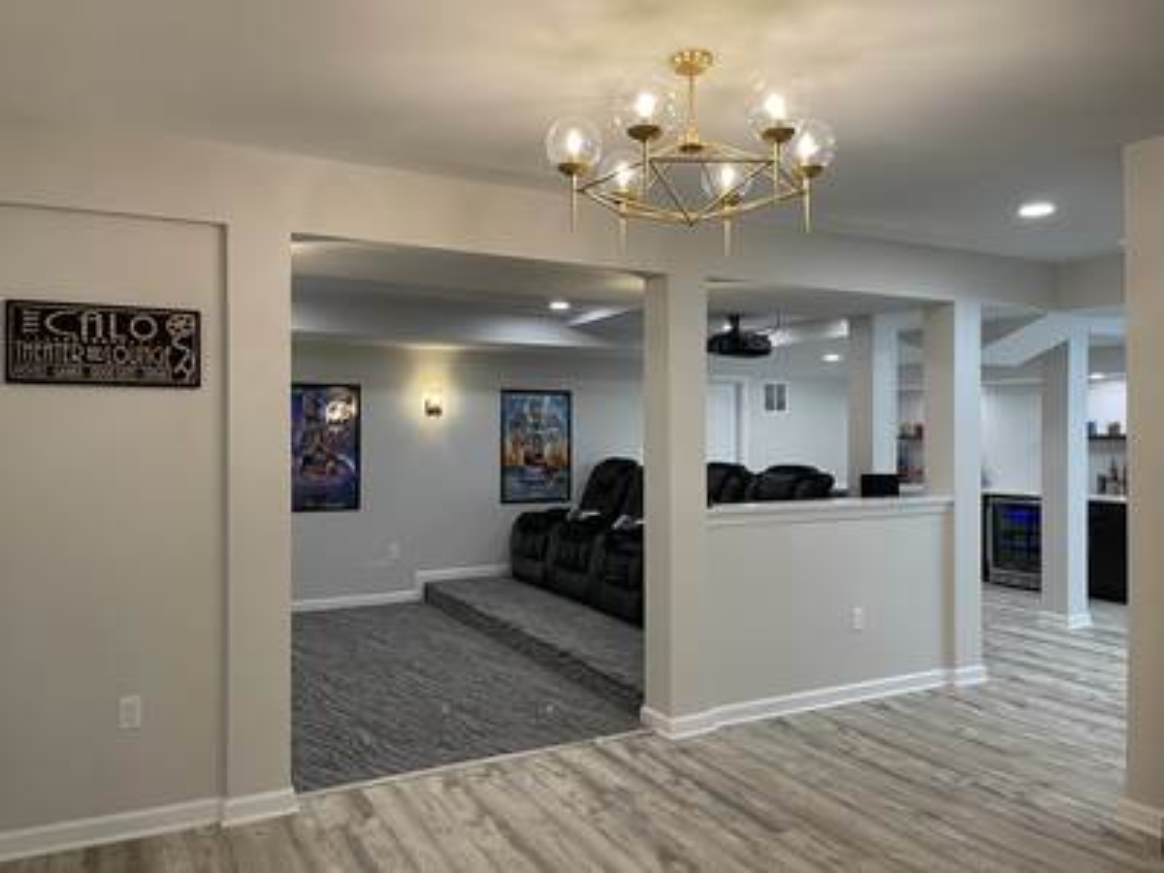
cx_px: 582
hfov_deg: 67.3
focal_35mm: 26
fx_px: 874
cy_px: 436
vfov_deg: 53.1
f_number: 1.6
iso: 100
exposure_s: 1/60
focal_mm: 5.1
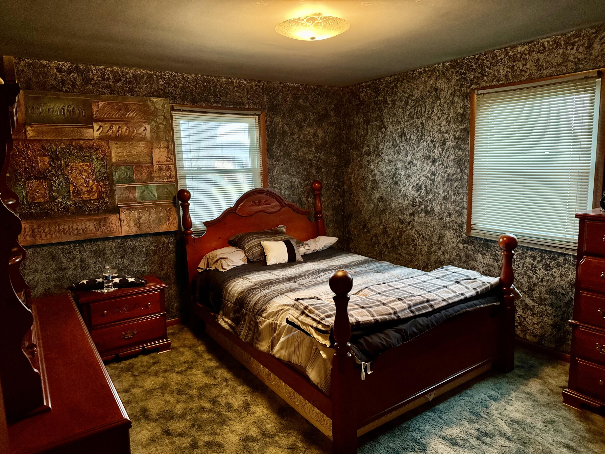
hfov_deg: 71.6
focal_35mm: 24
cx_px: 302
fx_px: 419
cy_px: 227
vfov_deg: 56.8
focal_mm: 6.76
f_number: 1.78
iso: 1000
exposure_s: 1/40
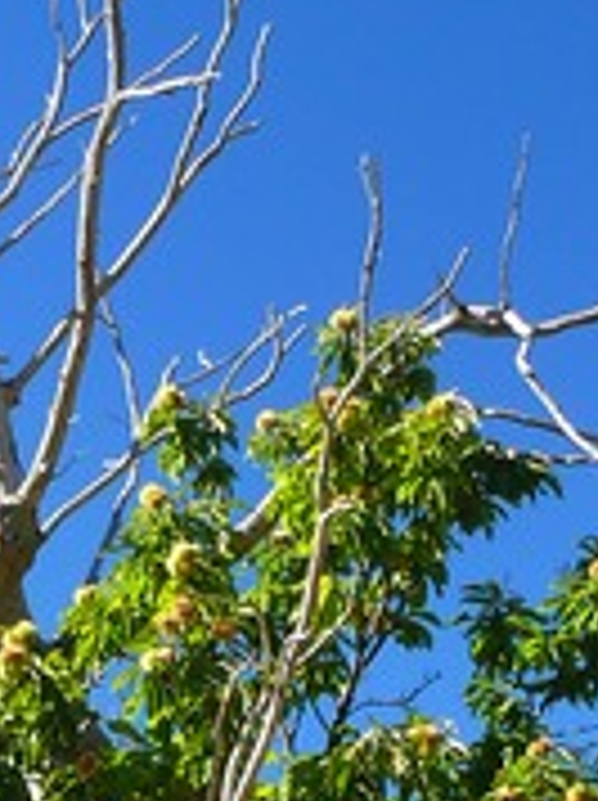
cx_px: -252
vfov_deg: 11.5
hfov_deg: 8.6
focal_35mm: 169
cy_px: 981
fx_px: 3902
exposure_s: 1/100
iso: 100
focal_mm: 8.4
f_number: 4
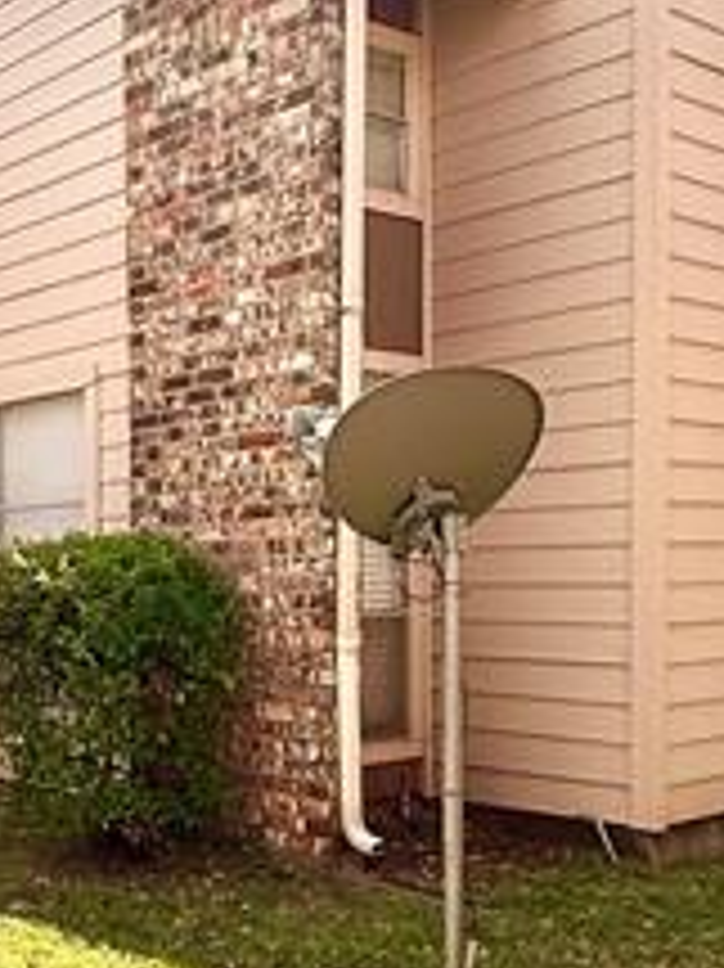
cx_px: 27
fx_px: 1396
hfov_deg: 27.6
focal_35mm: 50
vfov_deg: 37.9
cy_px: 621
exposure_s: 1/2320
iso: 64
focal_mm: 2.22
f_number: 2.2
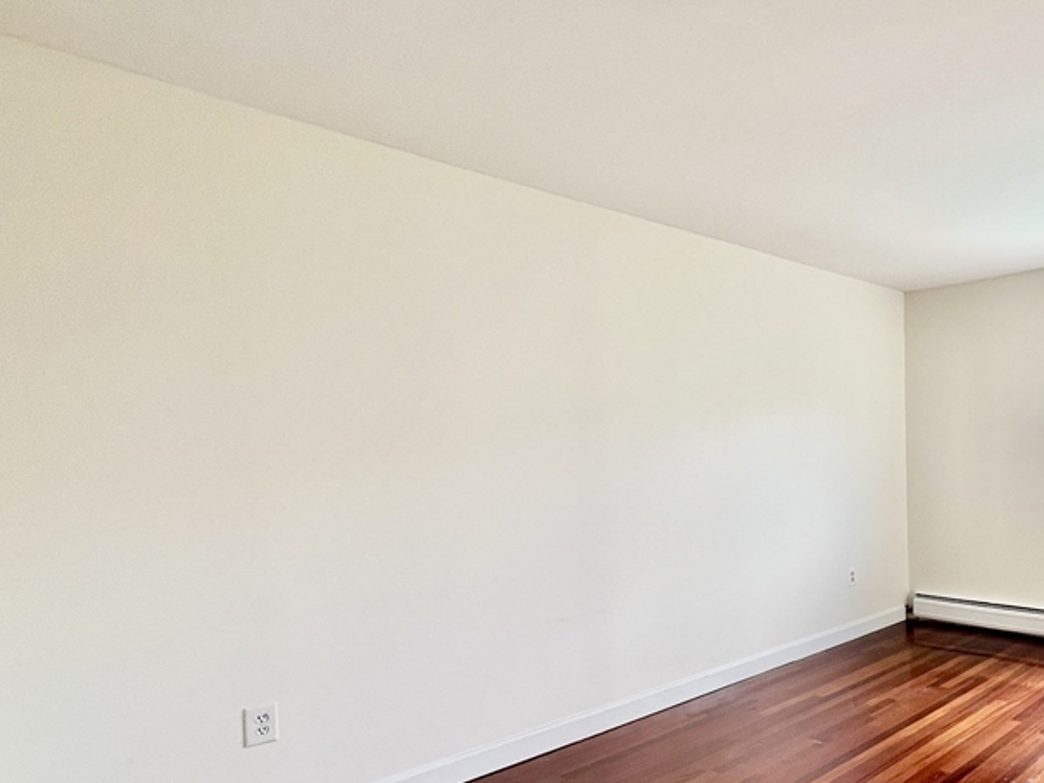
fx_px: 664
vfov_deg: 60.4
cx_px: 865
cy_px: 481
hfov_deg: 67.6
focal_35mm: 22
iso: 40
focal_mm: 1.57
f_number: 1.8
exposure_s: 1/99
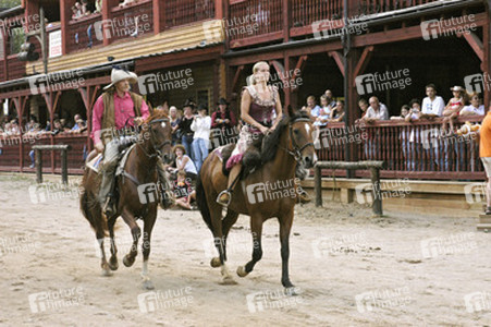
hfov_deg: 21.9
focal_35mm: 93
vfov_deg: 14.7
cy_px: 164
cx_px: 246
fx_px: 1267
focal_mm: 62
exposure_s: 1/250
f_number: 9
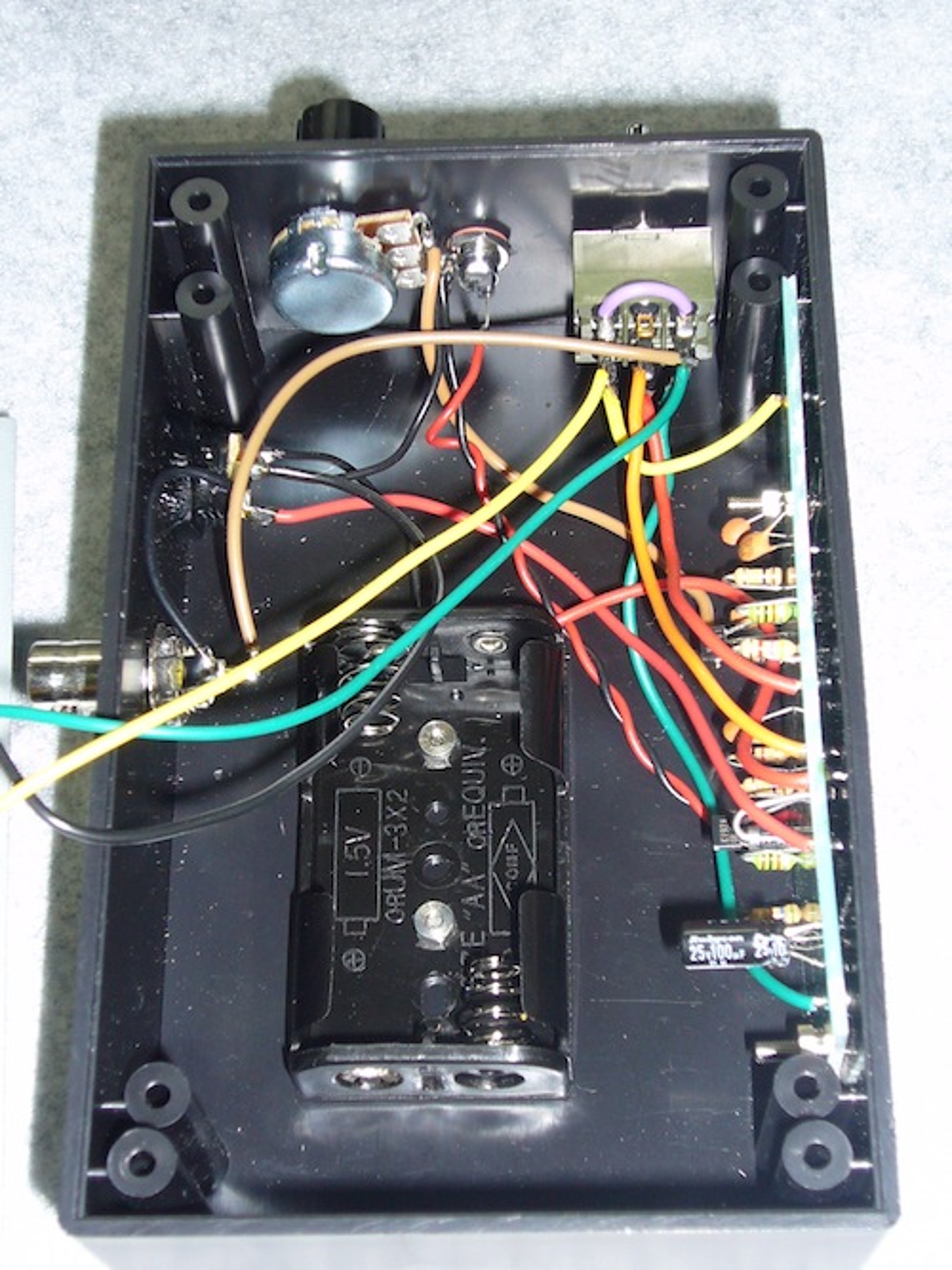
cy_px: 635
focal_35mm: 67
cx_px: 476
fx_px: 2458
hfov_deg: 21.9
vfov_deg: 29.0
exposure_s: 1/30
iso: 80
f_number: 3.6
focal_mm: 8.1
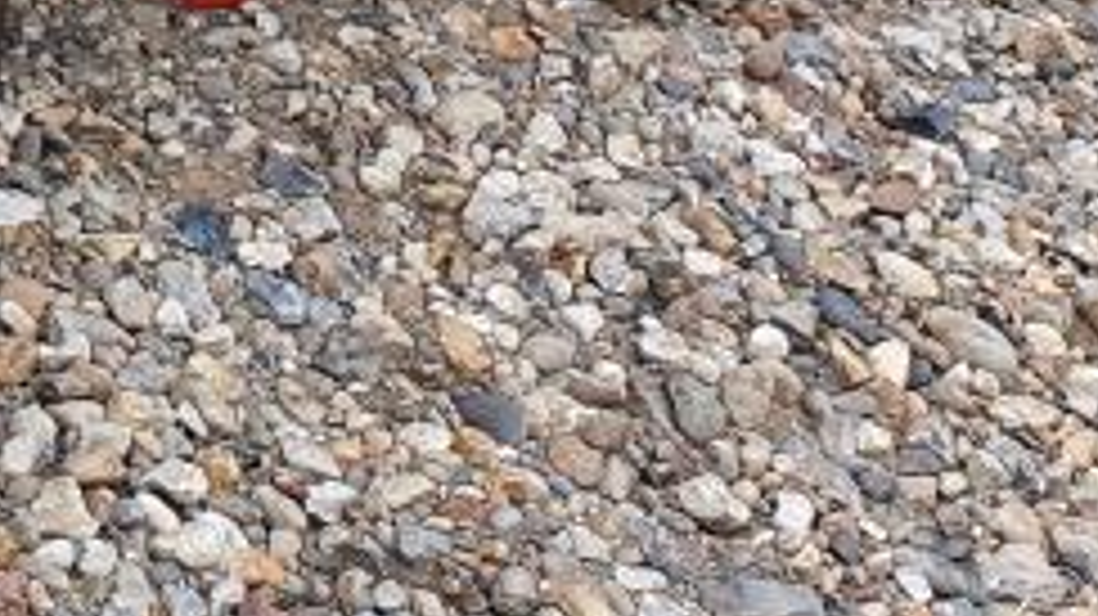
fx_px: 3463
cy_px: -423
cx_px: -508
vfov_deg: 9.7
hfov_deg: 16.5
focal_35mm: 119
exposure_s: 1/237
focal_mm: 4.32
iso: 50
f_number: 2.4
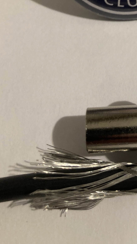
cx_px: 148
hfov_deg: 21.5
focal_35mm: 53
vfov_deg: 37.1
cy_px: 33
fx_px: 342
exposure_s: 1/50
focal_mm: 4
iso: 200
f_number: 1.8
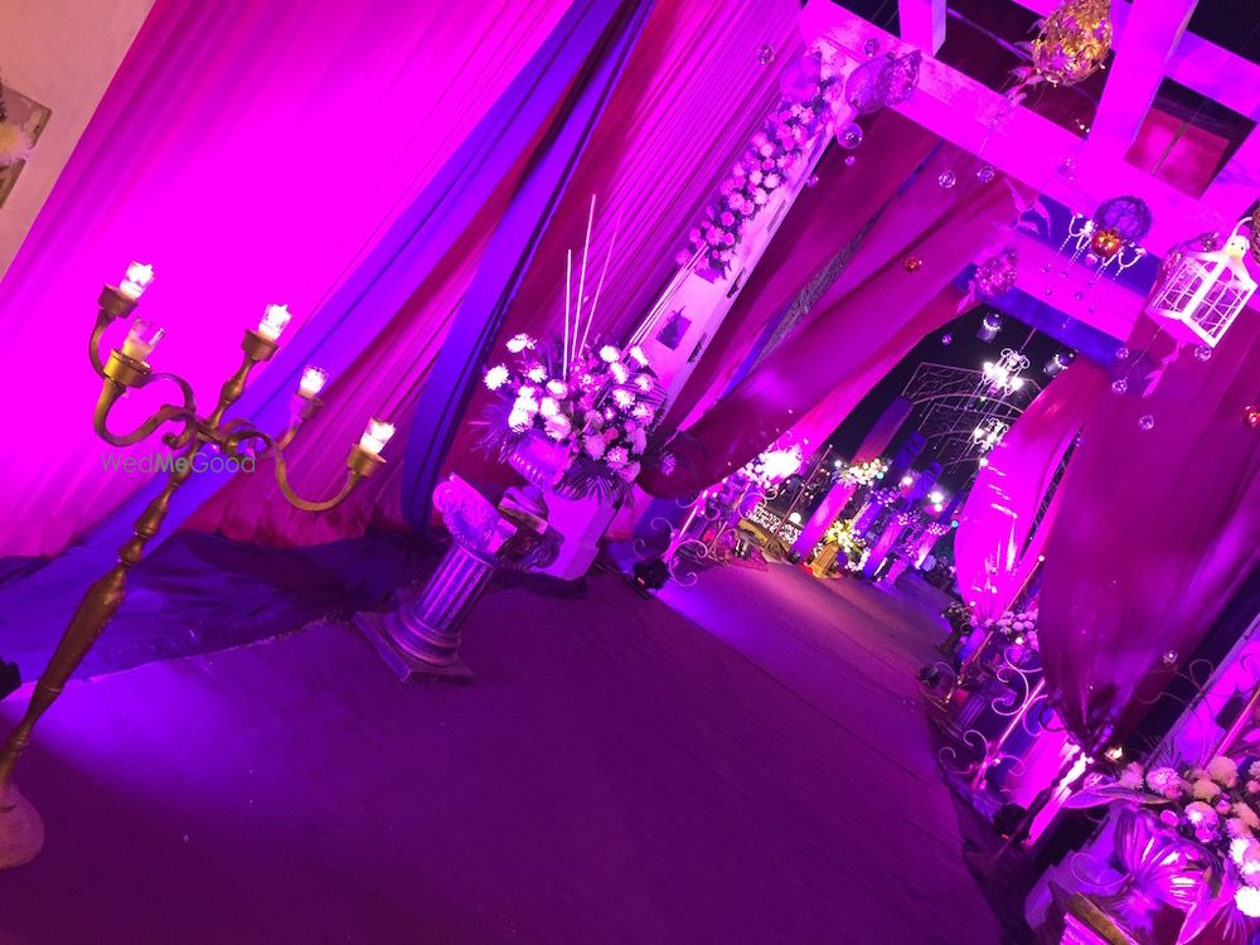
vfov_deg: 48.2
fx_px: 1056
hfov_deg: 61.7
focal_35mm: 29
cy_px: 472
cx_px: 630
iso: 250
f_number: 2.2
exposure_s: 1/25
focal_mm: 4.15
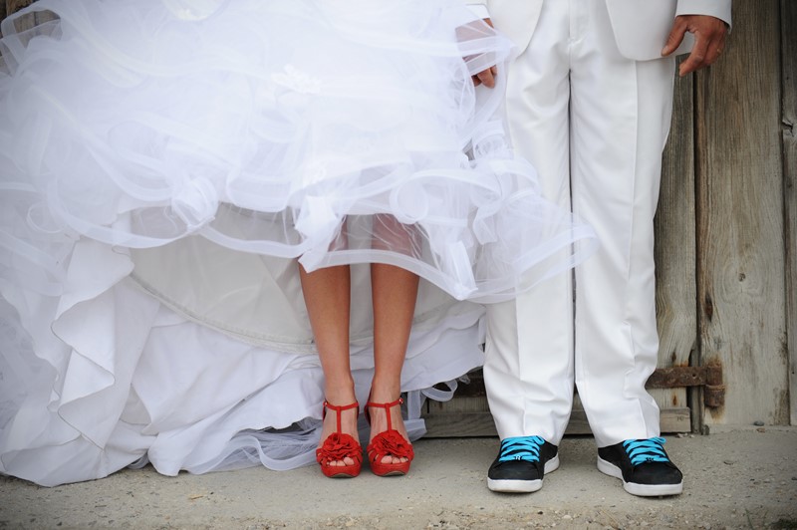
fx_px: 1371
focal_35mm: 62
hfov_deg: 32.4
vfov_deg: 21.9
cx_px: 398
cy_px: 265
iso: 200
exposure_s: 1/800
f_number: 2.8
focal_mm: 62
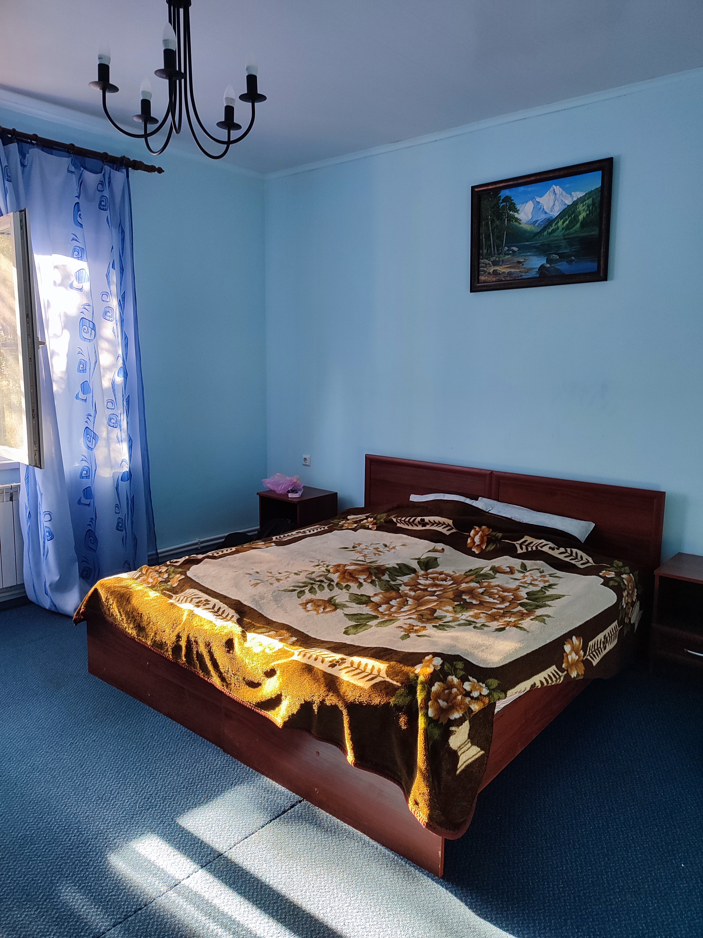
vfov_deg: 69.4
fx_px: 677
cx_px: 352
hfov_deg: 54.9
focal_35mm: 25
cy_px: 469
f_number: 1.9
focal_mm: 6.04
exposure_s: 1/33
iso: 198
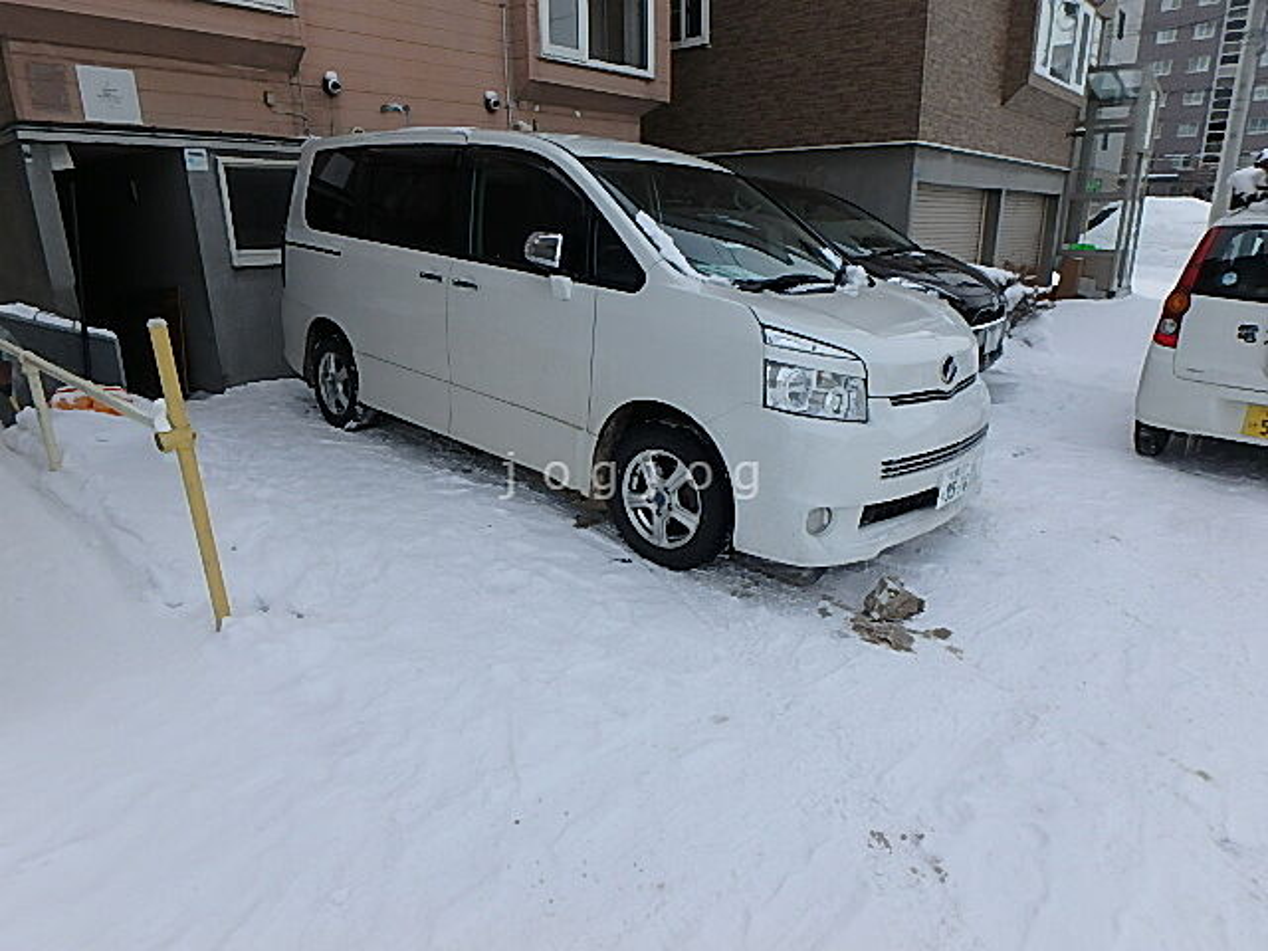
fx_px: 769
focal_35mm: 21
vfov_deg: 63.4
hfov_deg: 79.0
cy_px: 476
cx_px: 634
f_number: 6
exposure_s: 1/640
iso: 125
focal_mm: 3.7
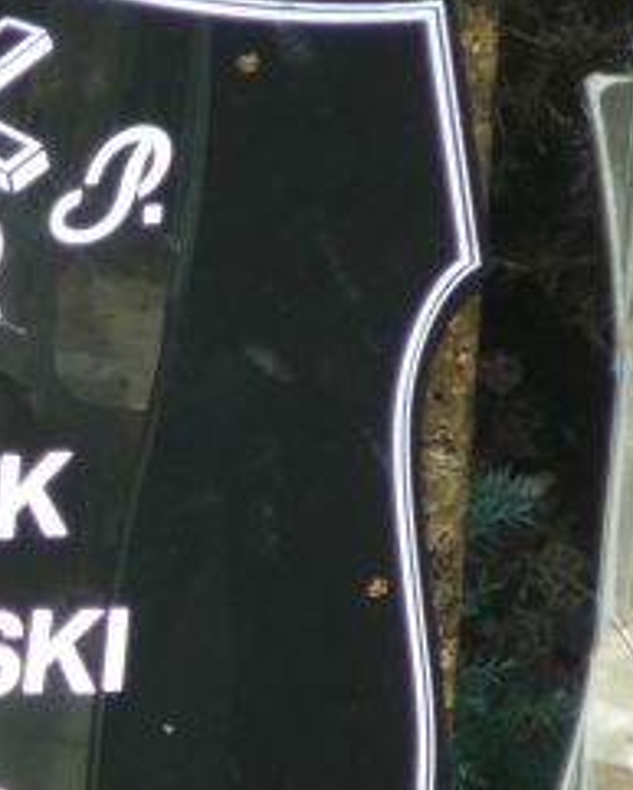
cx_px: -226
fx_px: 15516
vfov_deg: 2.9
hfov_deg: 2.3
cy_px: 397
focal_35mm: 663
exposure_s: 1/320
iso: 80
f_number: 4.1
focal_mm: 38
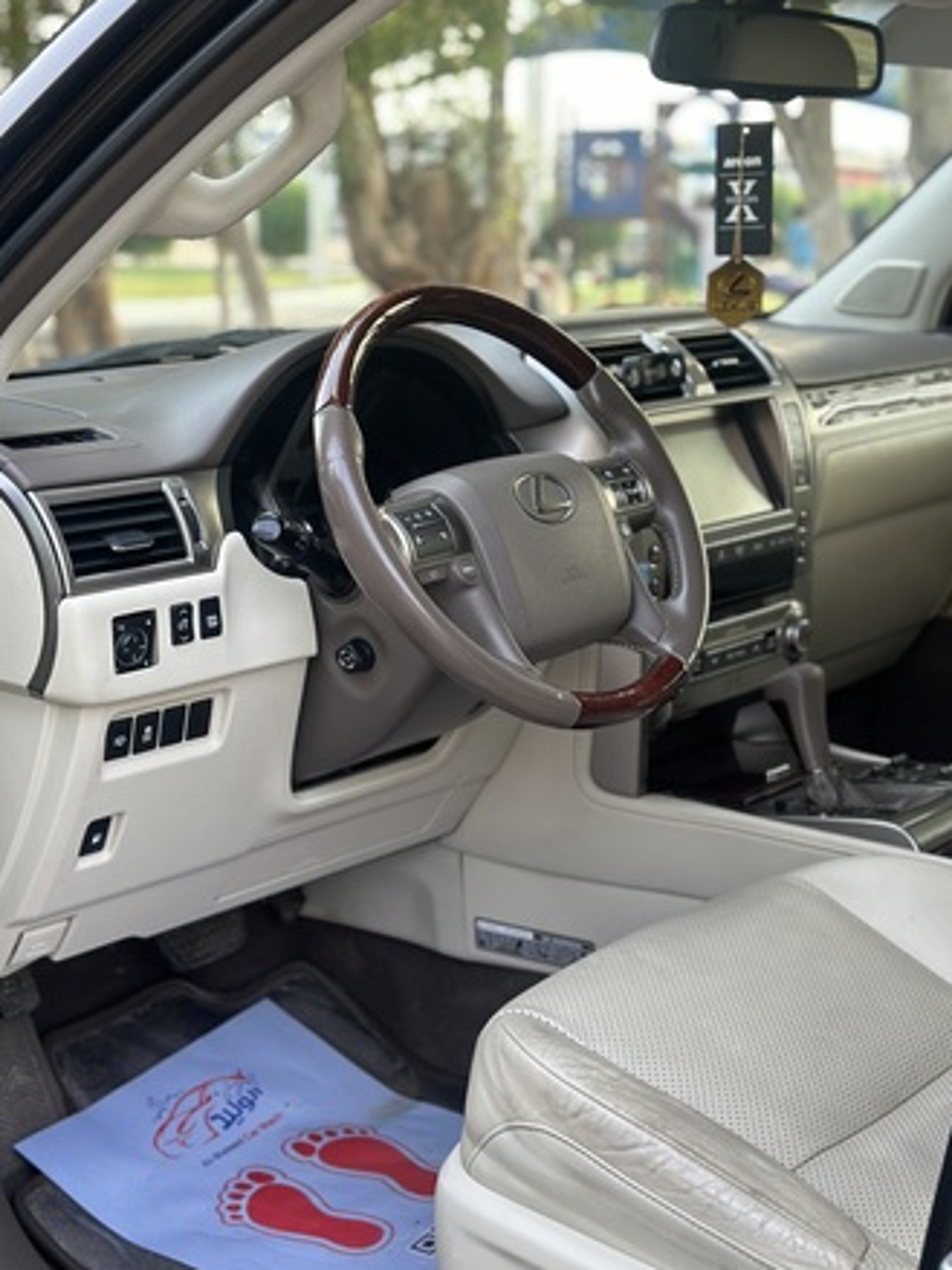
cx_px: 488
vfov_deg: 38.2
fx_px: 1834
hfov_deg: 29.1
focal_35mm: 50
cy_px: 649
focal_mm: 6.86
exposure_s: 1/168
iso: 64
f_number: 1.78
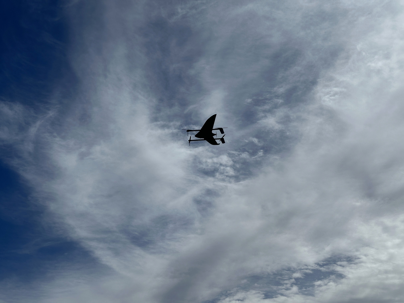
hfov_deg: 39.7
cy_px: 152
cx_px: 202
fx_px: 560
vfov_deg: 30.3
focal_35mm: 48
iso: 64
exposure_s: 1/15873
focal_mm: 6.86
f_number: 1.78
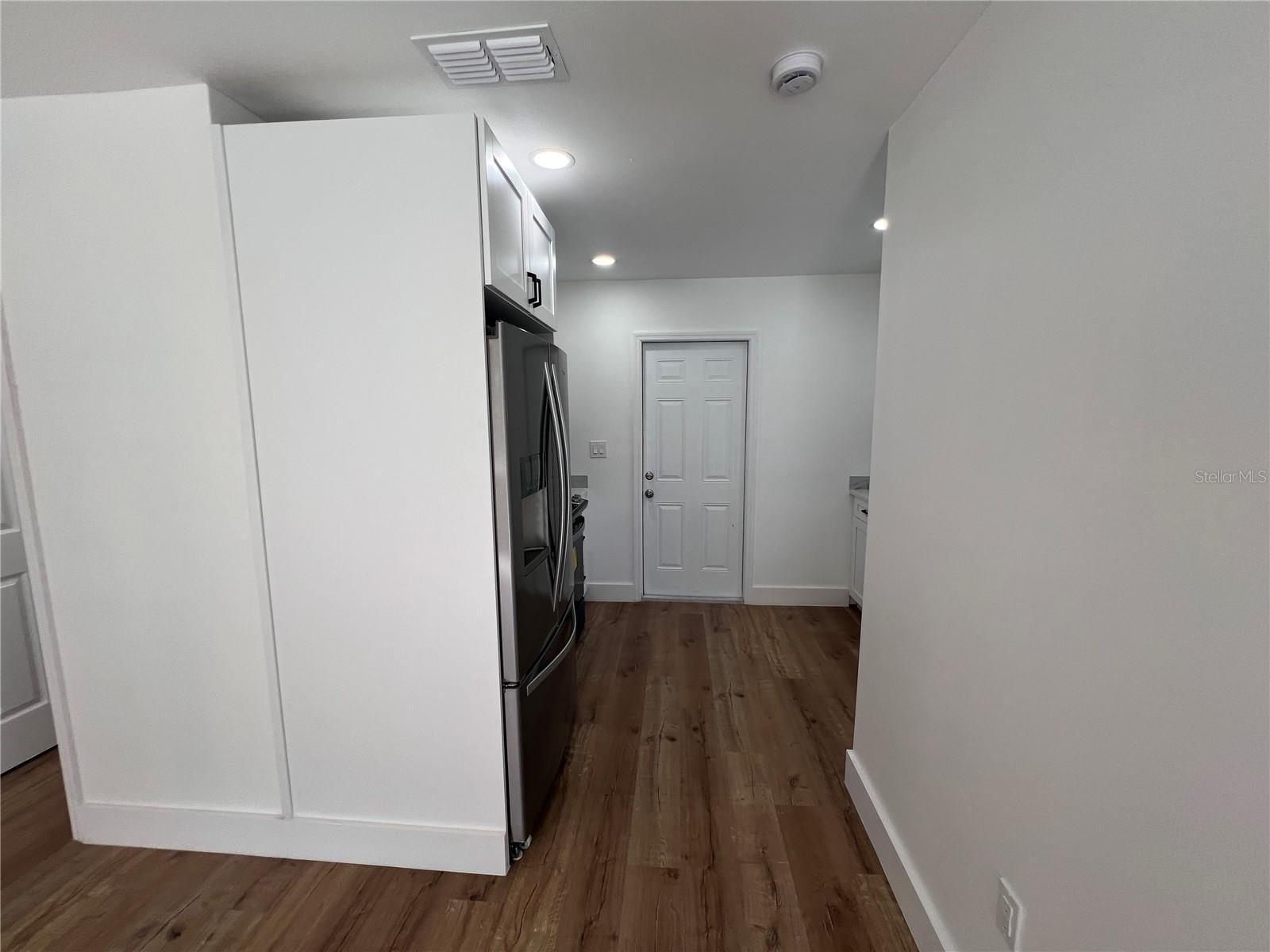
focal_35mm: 13
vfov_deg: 89.9
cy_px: 476
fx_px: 477
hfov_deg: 106.2
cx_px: 635
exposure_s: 1/120
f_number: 1.8
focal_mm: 1.57
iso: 50
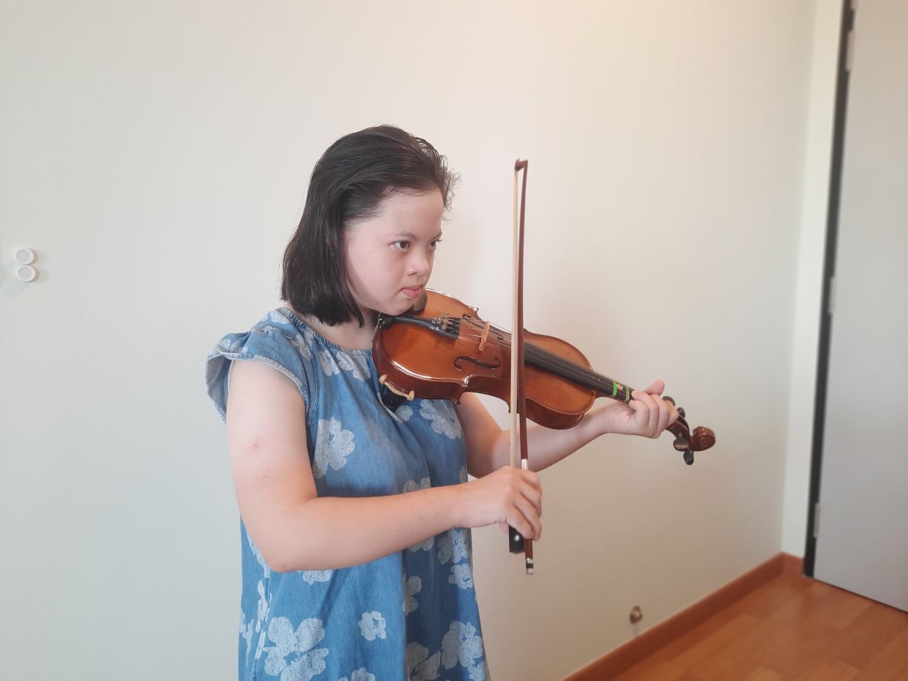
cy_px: 340
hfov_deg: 69.4
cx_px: 454
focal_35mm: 25
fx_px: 656
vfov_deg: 54.9
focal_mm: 4.6
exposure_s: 1/50
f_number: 2
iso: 160
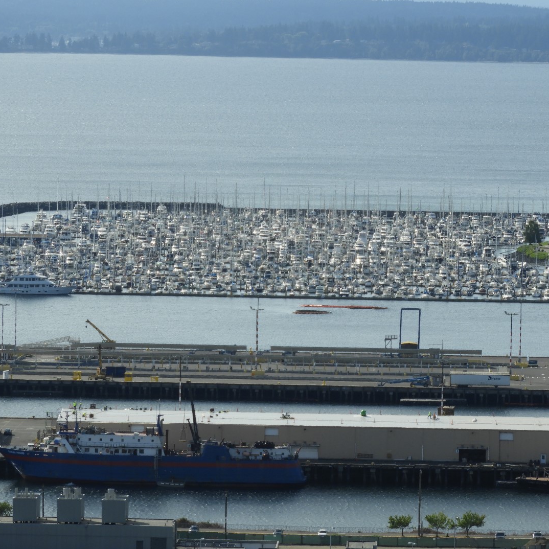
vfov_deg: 7.4
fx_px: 4253
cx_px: 306
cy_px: 275
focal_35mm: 237
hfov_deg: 7.4
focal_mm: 35.8
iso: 100
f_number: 5.3
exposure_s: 1/800
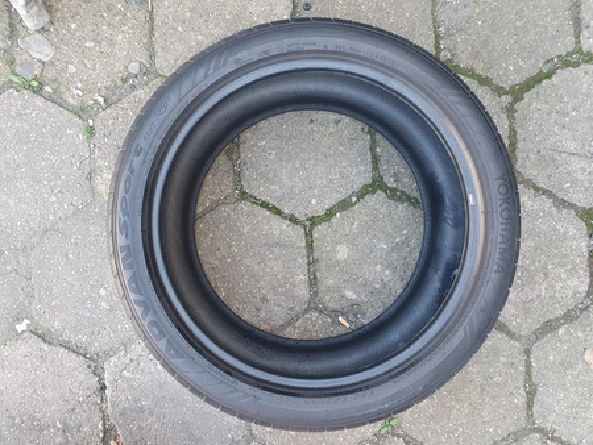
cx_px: 296
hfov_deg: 67.3
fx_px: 446
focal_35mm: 26
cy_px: 222
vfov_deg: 53.1
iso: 200
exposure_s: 1/100
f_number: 2.4
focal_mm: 4.32
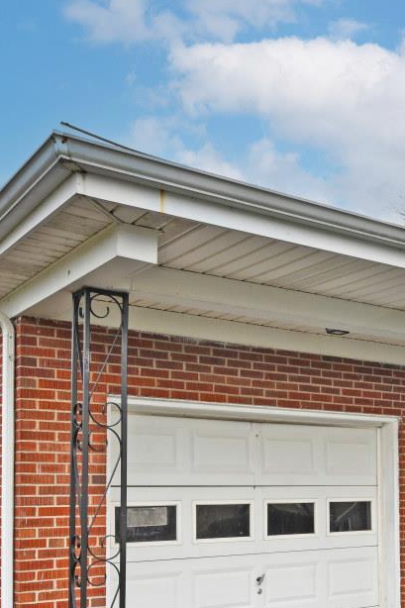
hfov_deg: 27.1
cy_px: 472
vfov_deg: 41.8
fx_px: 763
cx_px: 451
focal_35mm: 45
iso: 250
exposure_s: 1/125
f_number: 10
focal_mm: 18.5
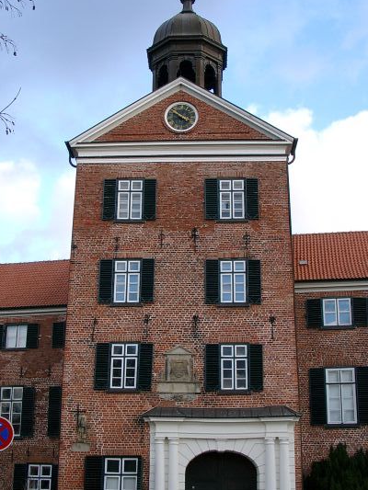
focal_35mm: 51
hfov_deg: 28.6
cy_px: 260
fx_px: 723
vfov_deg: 37.5
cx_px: 188
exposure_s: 1/148
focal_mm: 7.13
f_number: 4
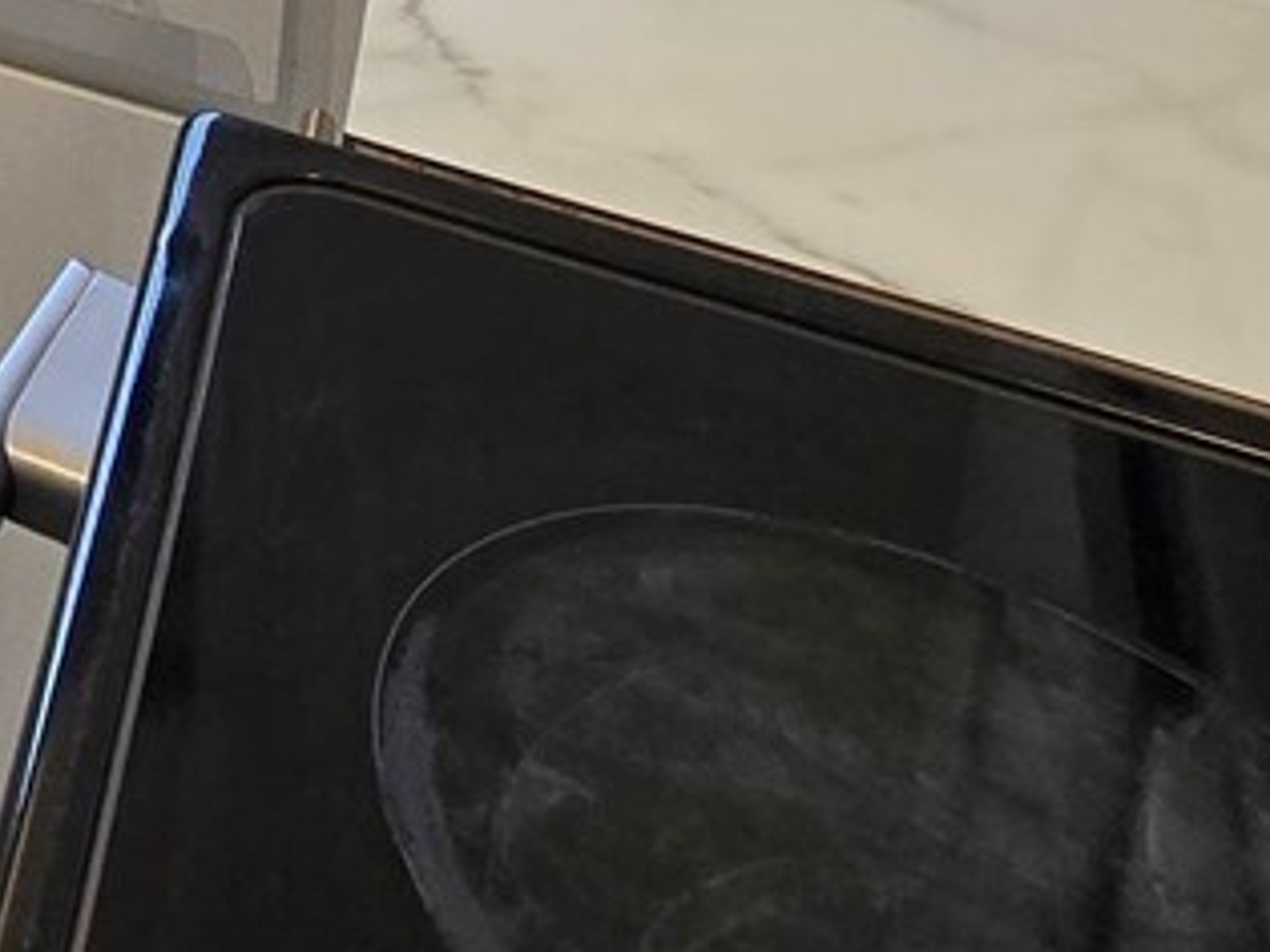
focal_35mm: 66
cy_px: -1073
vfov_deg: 16.0
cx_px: -1064
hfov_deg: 20.2
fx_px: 2421
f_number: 2.2
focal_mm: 2.2
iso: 64
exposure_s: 1/60
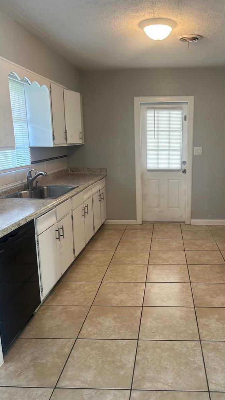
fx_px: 308
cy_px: 202
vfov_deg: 66.1
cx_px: 151
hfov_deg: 39.7
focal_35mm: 29
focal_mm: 5.7
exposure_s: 1/60
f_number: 1.5
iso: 80
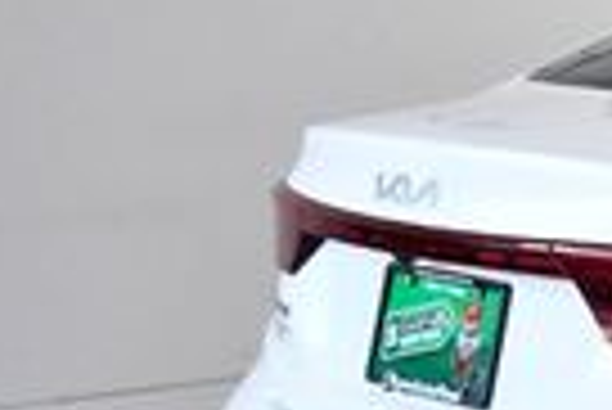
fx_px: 2638
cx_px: 1408
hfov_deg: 11.3
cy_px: 329
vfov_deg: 8.9
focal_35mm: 155
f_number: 4.5
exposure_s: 1/1600
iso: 2500
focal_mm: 22
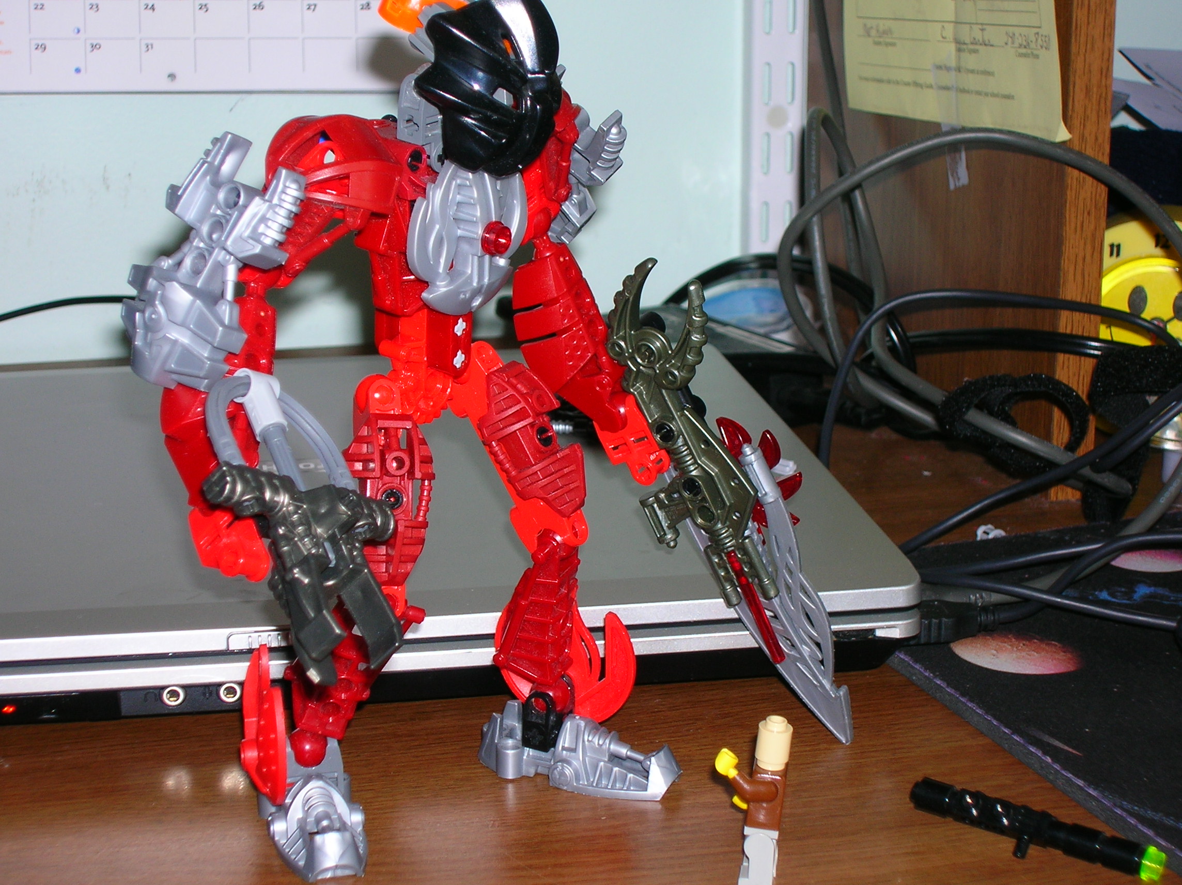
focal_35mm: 70
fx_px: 2388
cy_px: 442
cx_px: 591
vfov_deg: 21.0
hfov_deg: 27.8
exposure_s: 1/60.1
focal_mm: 11.7
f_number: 3.9
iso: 50
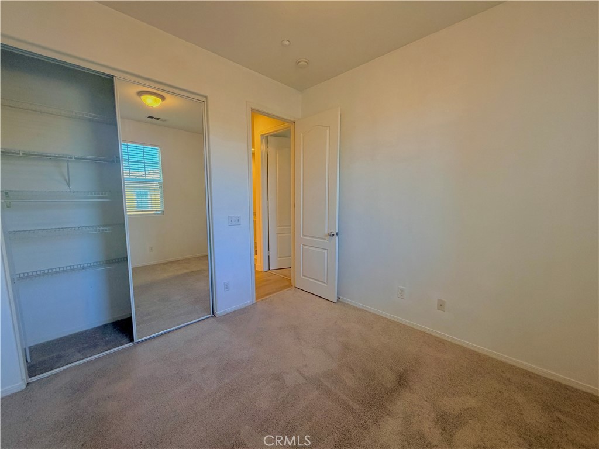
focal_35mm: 14
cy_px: 224
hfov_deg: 102.1
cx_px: 300
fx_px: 242
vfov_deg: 85.7
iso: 320
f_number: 2.2
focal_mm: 2.22
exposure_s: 1/120
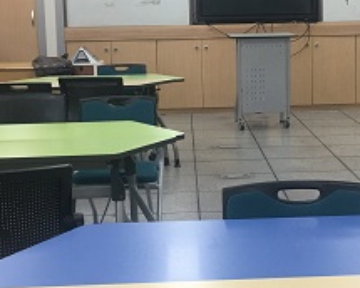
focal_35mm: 79
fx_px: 842
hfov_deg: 24.1
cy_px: 157
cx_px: 231
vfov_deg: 19.4
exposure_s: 1/40
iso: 25
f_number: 2.2
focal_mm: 4.15
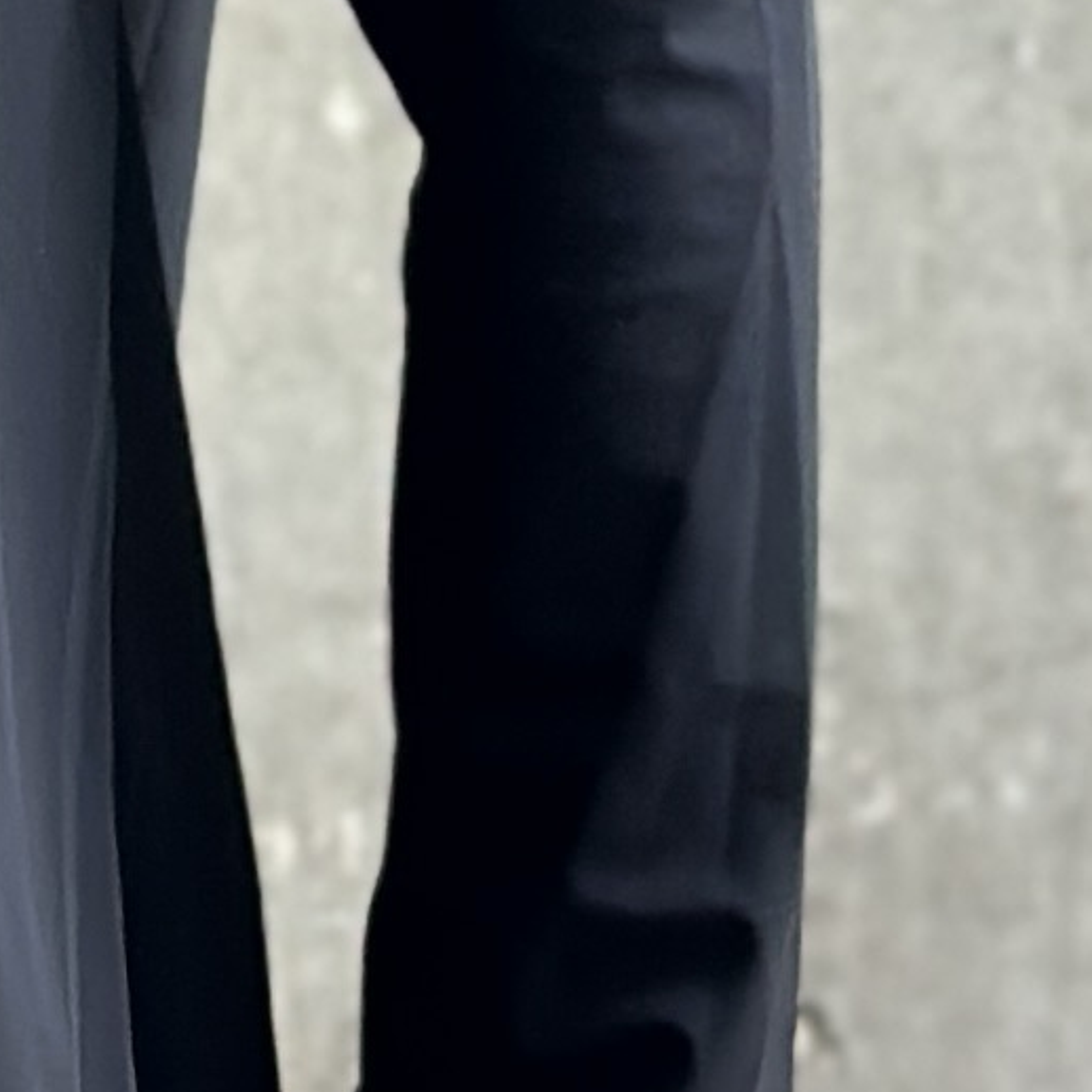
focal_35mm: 330
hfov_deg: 5.2
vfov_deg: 5.2
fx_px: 11778
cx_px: -1025
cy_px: -1271
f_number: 1.78
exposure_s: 1/100
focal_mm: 6.86
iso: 125
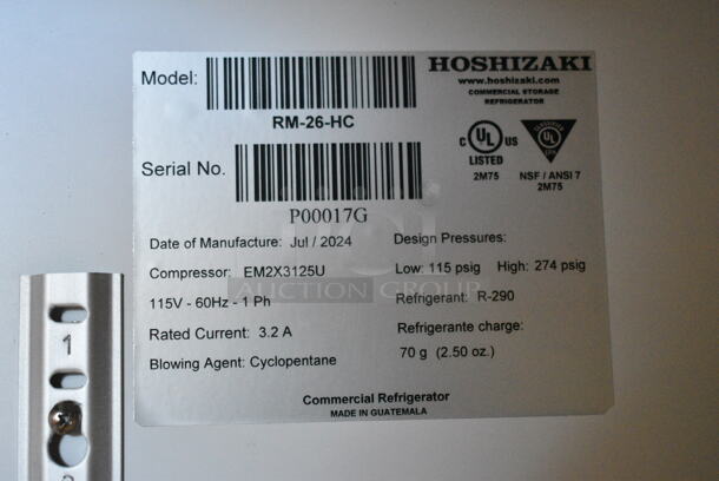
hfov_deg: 35.0
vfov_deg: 23.8
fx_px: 1139
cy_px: 240
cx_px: 360
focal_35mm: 57
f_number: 5
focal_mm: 38
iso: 6400
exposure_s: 1/100
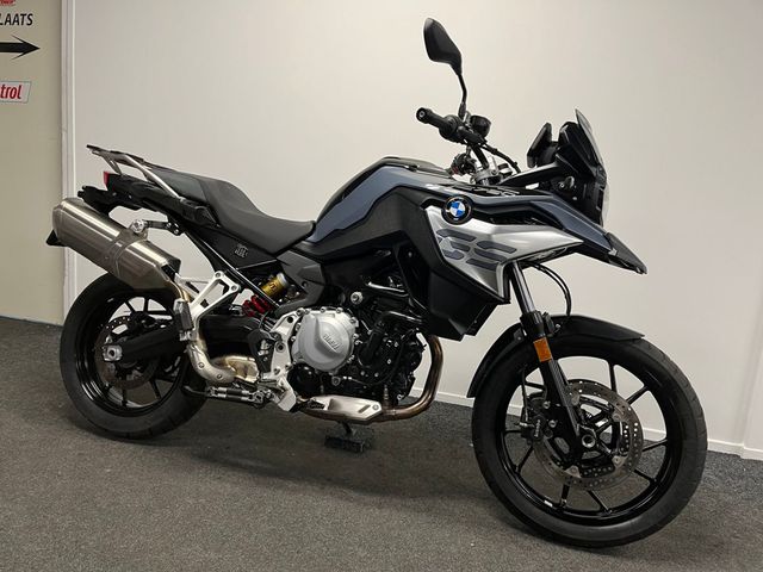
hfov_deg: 67.3
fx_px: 573
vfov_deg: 53.1
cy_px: 286
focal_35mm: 26
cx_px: 382
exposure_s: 1/50
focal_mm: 5.1
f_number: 1.6
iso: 100
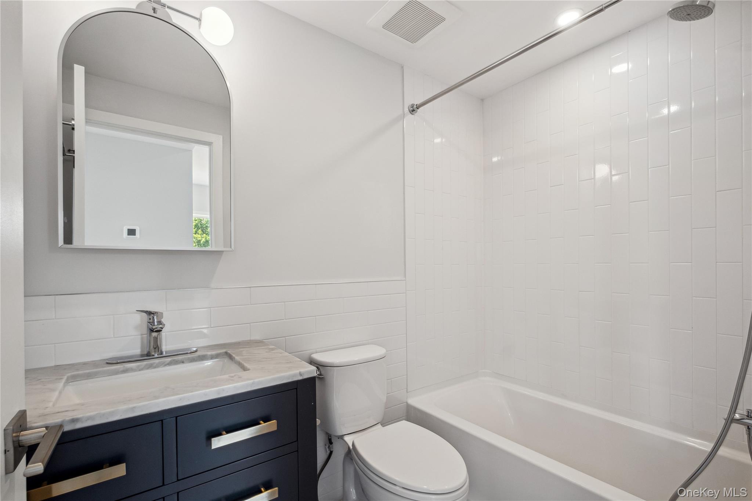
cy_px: 250
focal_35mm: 15
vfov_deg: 77.3
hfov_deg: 100.4
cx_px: 376
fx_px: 313
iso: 320
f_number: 9
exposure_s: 1/10
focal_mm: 10
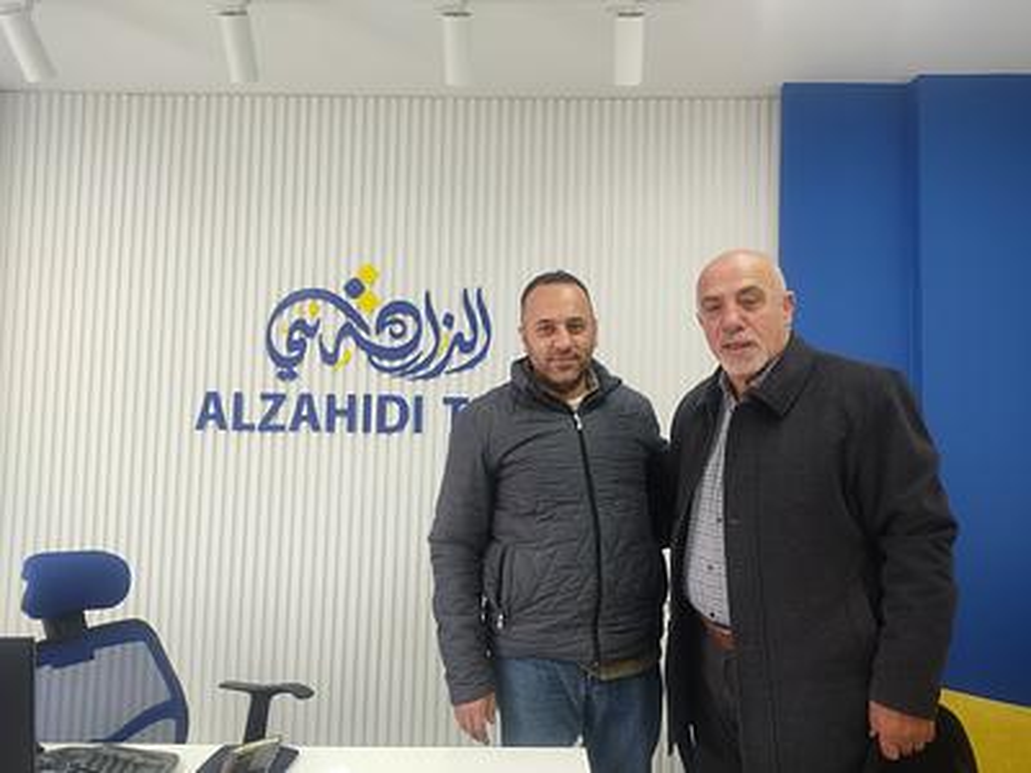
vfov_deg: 53.1
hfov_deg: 67.3
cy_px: 386
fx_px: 774
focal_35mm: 26
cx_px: 516
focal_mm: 4.74
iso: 167
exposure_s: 1/30
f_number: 1.79
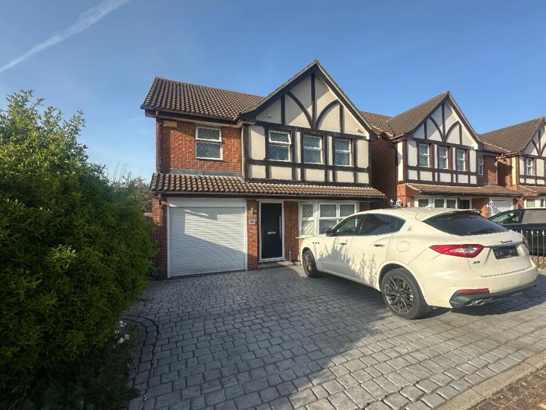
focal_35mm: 16
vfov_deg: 78.0
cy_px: 215
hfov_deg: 94.5
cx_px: 283
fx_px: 252
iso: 40
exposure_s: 1/1171
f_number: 2.2
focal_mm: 2.22
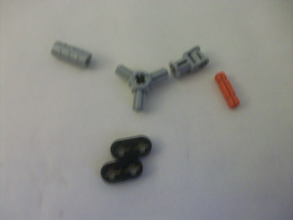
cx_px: 146
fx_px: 288
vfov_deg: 41.8
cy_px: 110
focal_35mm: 34
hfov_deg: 54.0
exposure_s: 1/8
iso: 200
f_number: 2.8
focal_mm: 5.7
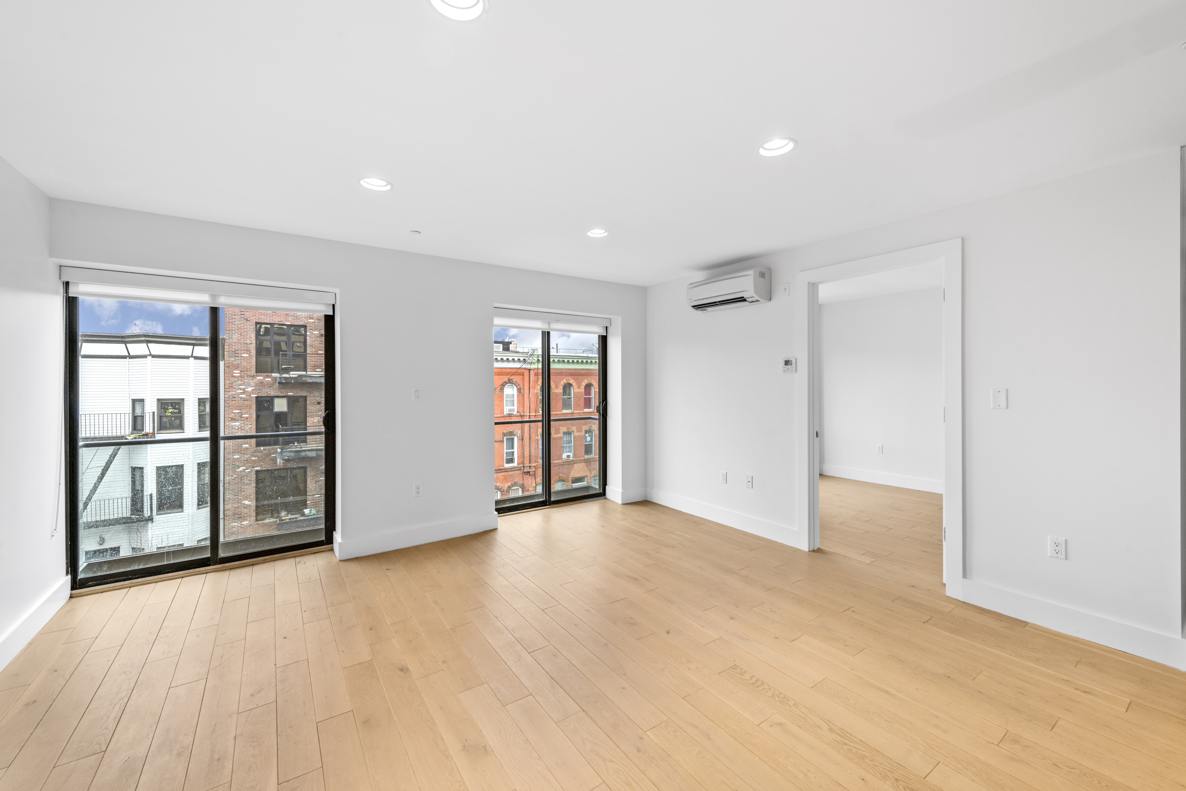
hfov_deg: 104.3
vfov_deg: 81.2
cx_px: 593
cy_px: 396
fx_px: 461
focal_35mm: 14
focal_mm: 14
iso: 320
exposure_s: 1/6
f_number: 9
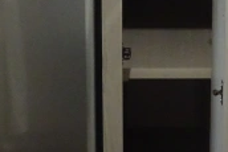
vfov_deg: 11.5
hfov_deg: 17.6
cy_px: -52
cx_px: 143
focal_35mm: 116
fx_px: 735
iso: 500
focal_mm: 4.1
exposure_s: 1/30
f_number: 3.5
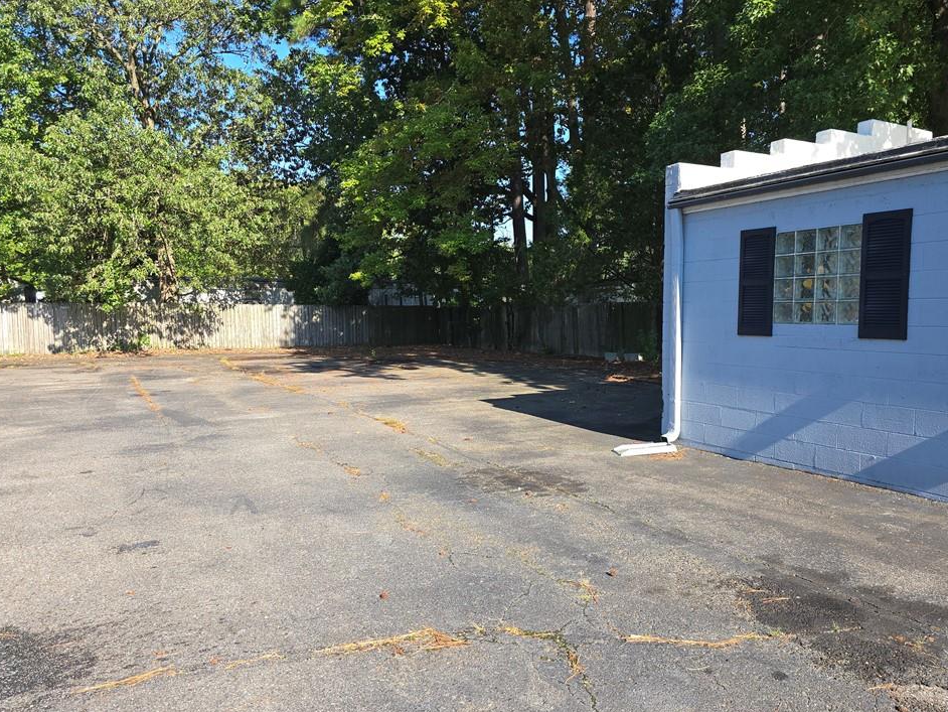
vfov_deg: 54.9
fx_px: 685
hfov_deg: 69.3
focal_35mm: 25
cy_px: 370
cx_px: 505
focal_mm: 6.3
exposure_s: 1/237
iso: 12
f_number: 1.7
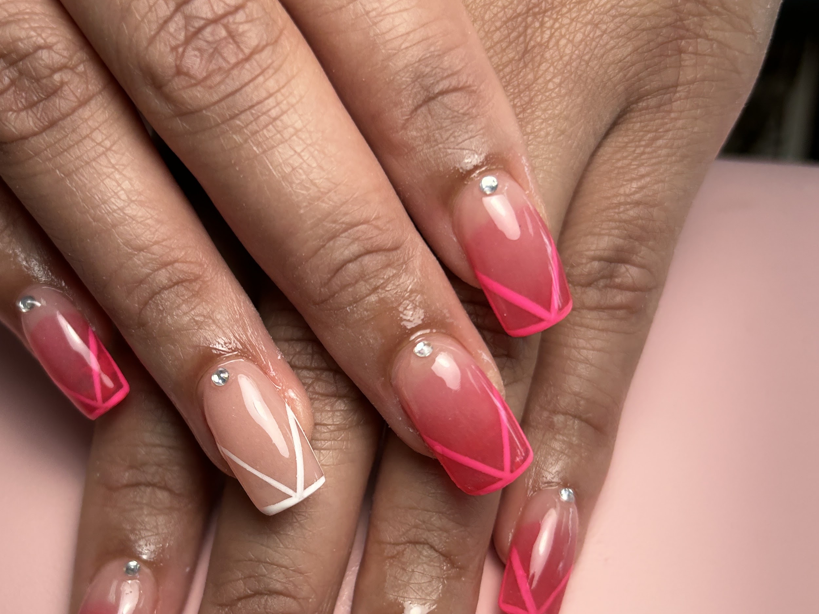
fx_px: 994
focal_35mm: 42
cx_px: 328
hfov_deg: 44.6
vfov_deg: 34.0
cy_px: 418
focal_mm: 5.7
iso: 50
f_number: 1.5
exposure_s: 1/436
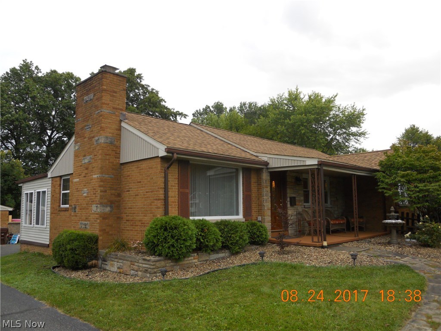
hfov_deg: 63.4
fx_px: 357
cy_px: 166
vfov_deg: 49.7
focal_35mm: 28
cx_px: 220
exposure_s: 1/250
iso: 250
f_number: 2.7
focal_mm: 5
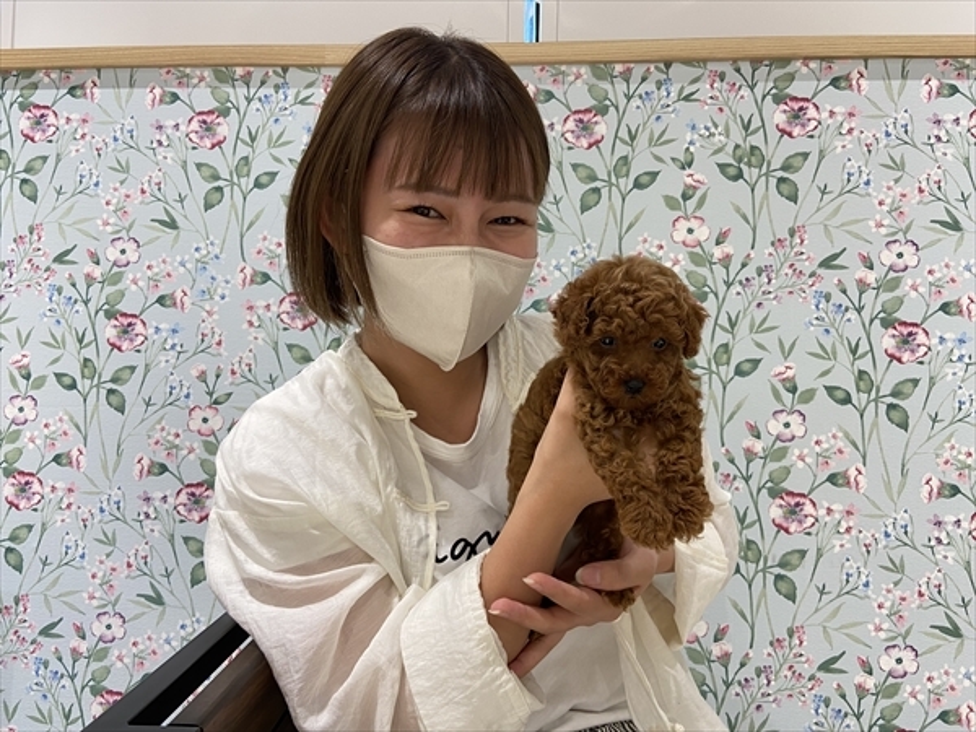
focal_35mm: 26
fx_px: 733
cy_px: 366
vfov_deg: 53.1
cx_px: 488
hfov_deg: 67.3
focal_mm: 4.25
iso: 80
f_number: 1.8
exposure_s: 1/60
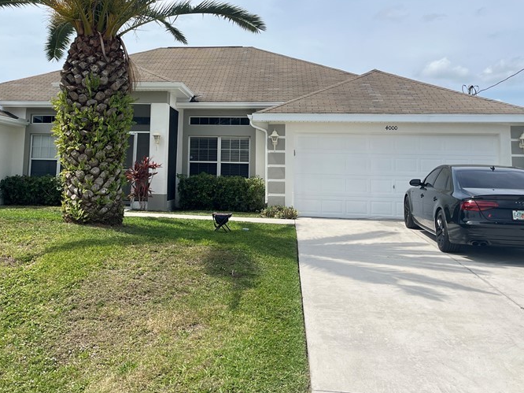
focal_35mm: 40
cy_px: 116
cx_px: 197
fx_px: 605
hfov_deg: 46.4
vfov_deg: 35.4
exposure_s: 1/4651
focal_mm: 5.1
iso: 50
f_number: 1.6
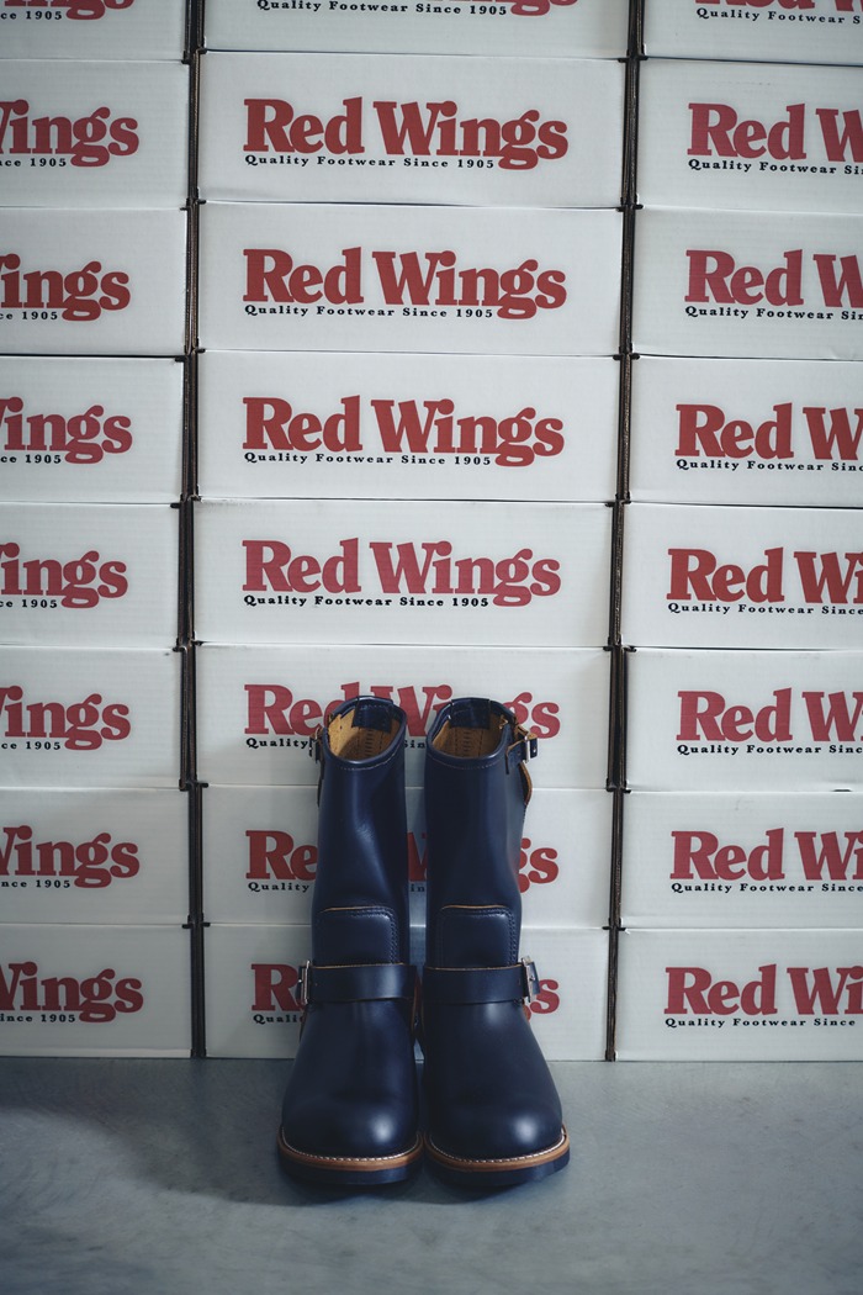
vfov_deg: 39.6
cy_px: 648
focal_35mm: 50
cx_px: 432
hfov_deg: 27.0
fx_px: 1798
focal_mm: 50
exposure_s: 1/125
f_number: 6.3
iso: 400
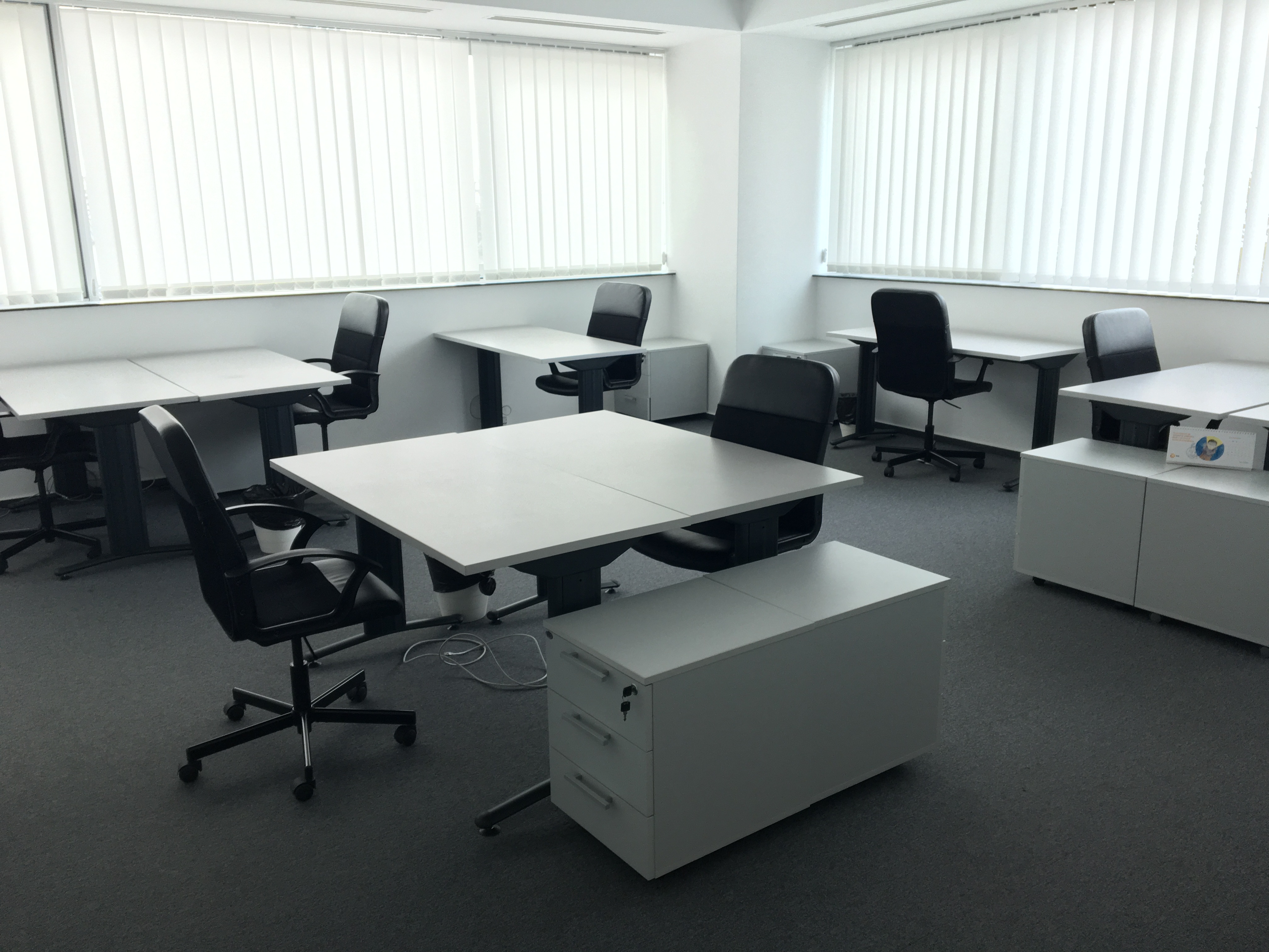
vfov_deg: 48.2
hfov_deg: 61.7
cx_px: 634
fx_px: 1063
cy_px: 476
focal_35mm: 29
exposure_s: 1/33
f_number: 2.2
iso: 40
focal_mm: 4.15
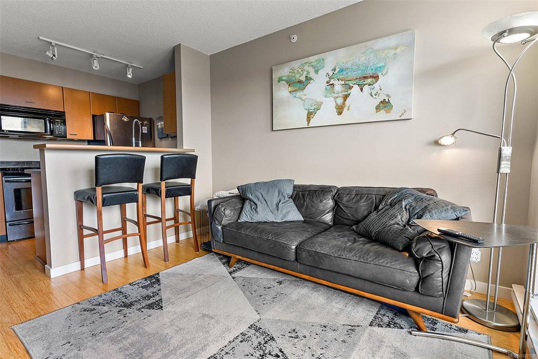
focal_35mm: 17
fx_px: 254
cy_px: 180
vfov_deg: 70.5
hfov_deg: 93.3
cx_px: 269
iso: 320
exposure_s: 1/4
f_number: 9
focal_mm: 17
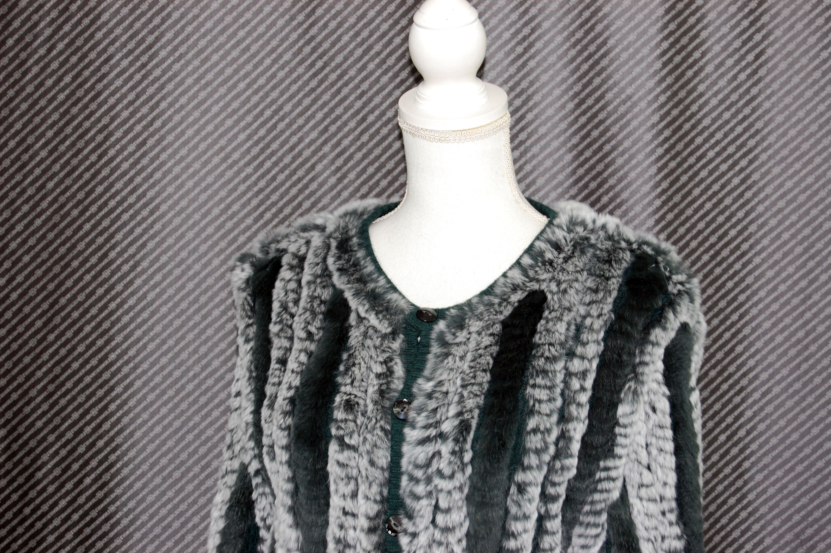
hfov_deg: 26.0
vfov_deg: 17.5
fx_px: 1799
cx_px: 416
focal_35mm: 78
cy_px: 276
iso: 400
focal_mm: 52
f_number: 5.6
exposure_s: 1/60
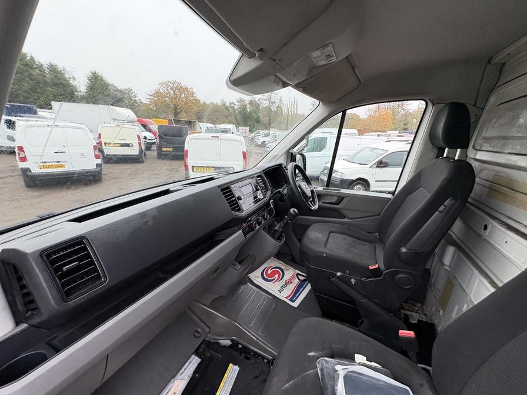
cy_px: 198
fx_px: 213
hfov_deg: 102.1
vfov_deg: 85.7
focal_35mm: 14
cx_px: 264
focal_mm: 2.22
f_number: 2.2
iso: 200
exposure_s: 1/99
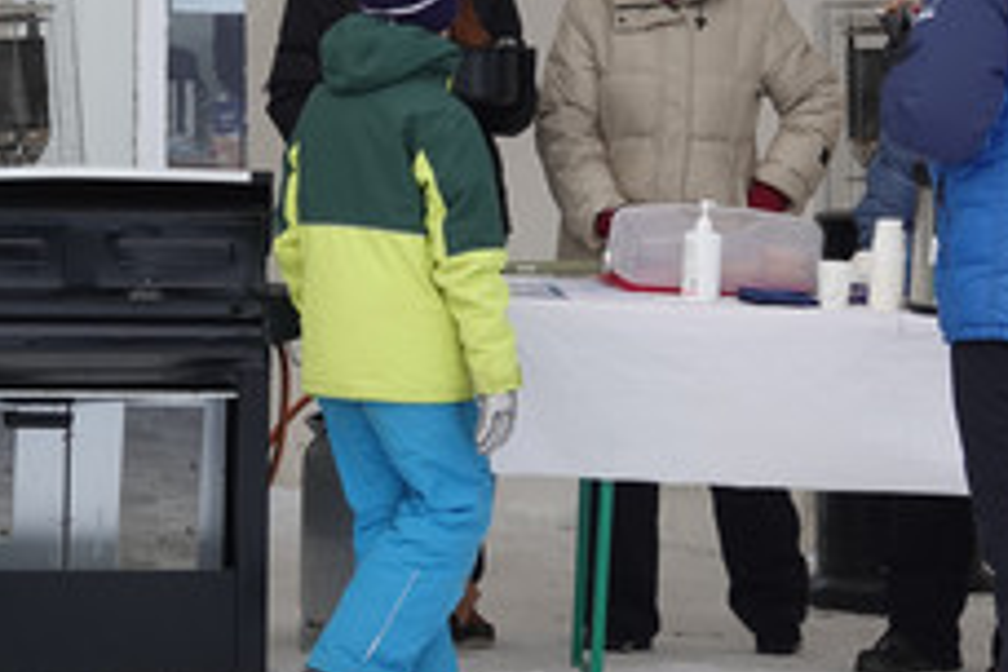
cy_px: 164
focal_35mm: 259
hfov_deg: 8.0
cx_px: 442
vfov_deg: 5.3
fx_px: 7251
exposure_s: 1/400
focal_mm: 47.94
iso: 100
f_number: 4
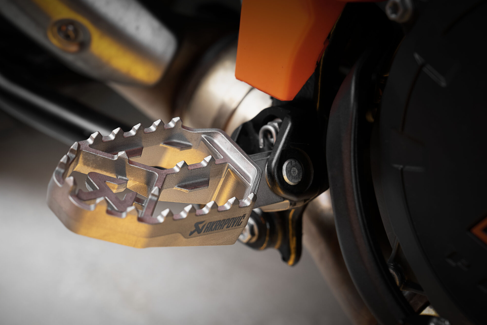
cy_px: 196
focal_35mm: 90
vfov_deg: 15.2
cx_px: 177
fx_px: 1218
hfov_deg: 22.6
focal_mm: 70
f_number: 5.6
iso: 400
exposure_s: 1/80
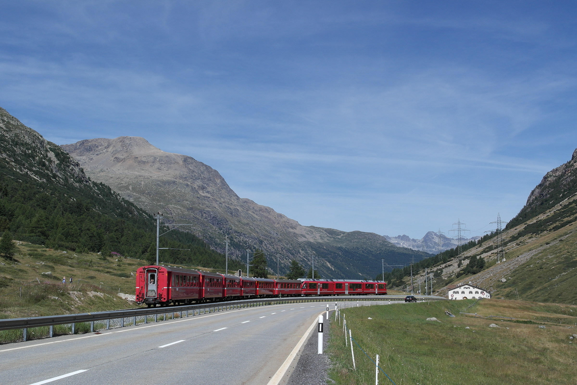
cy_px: 192
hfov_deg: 45.4
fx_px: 689
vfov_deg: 31.2
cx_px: 288
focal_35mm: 43
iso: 100
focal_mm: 28
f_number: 8
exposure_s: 1/400
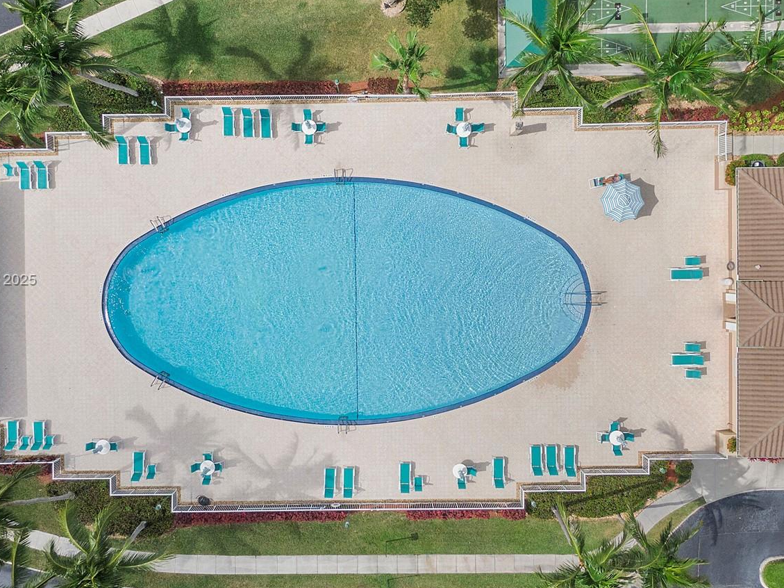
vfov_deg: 41.8
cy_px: 281
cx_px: 369
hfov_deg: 53.9
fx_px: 770
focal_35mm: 34
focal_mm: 4.39
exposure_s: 1/2500
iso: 100
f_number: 2.8
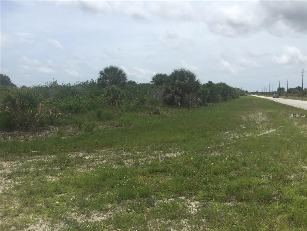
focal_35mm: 29
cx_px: 154
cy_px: 116
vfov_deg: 48.2
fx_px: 257
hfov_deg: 61.7
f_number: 2.2
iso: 32
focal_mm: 4.15
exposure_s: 1/2639
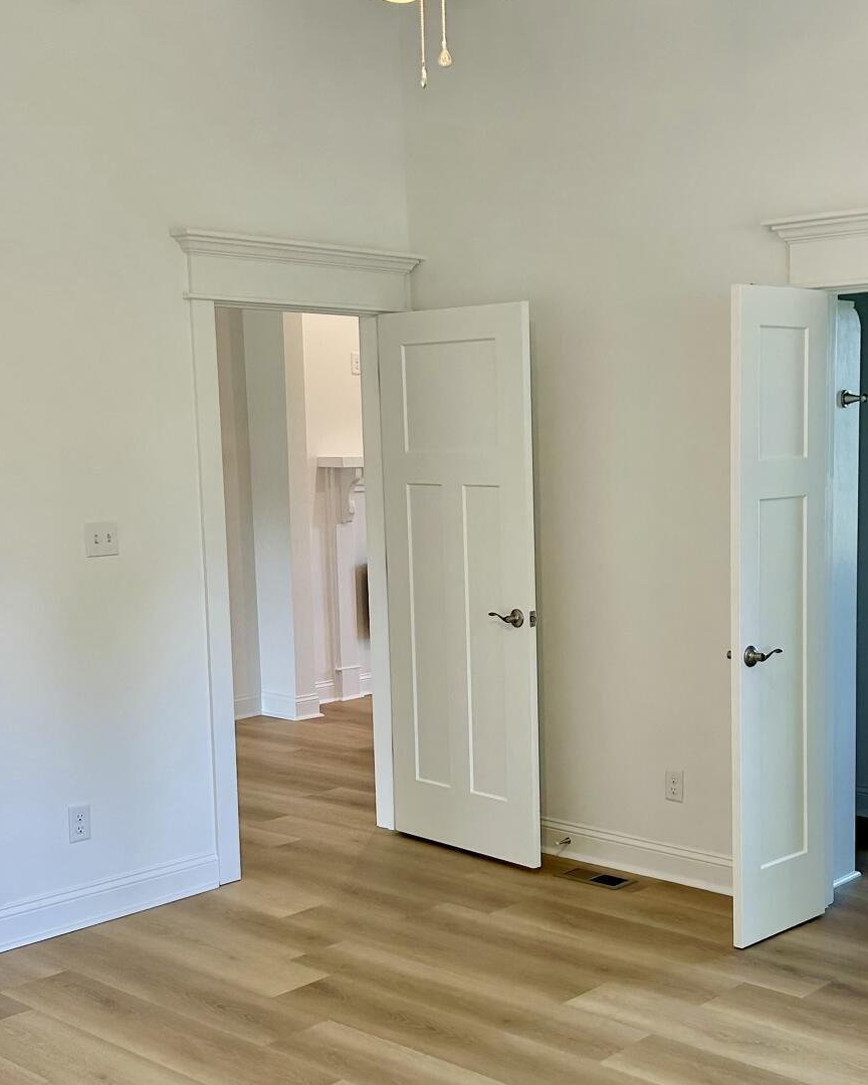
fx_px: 1509
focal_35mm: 47
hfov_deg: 31.8
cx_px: 582
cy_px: 620
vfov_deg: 39.5
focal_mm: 5.7
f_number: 1.5
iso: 125
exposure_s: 1/120
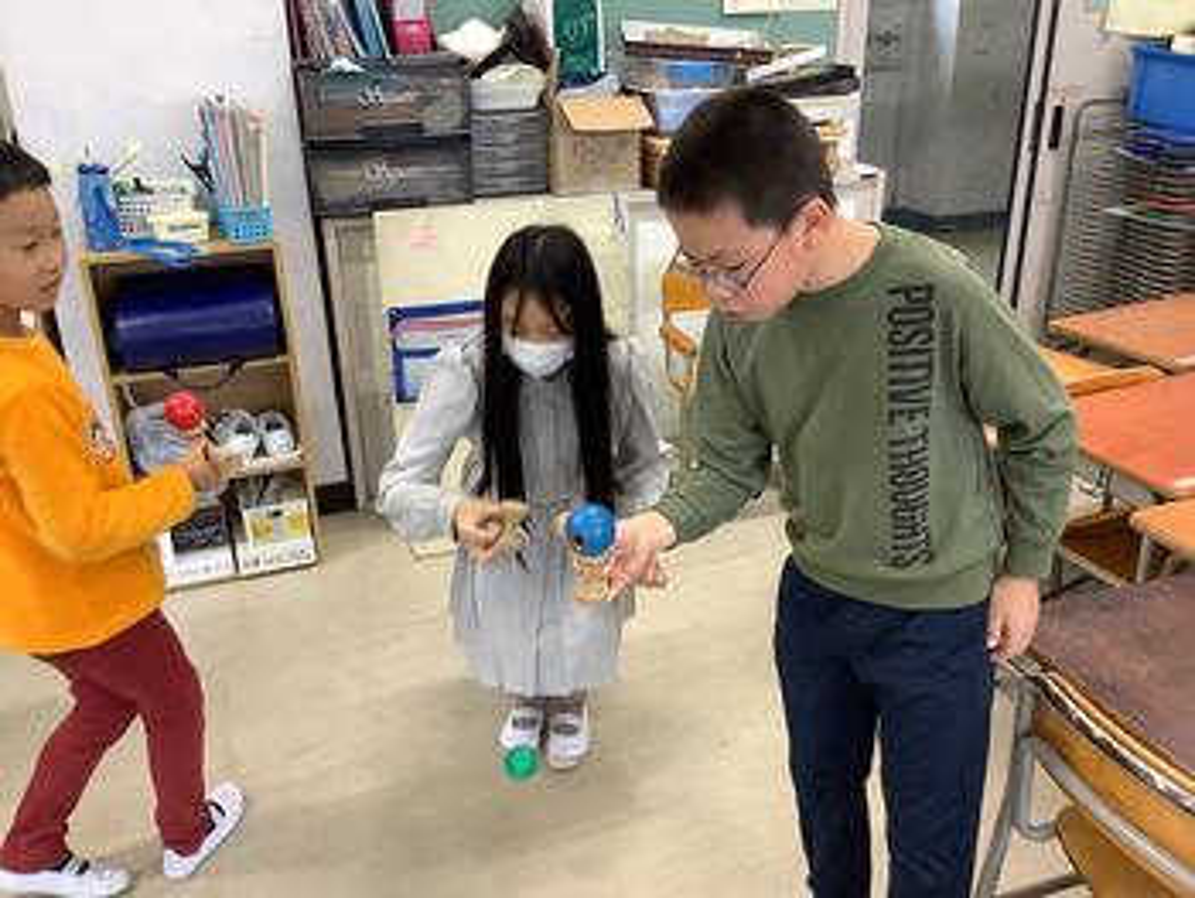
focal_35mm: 31
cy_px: 449
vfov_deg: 45.5
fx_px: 1071
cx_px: 598
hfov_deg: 58.3
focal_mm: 3.3
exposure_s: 1/50
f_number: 2.4
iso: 125
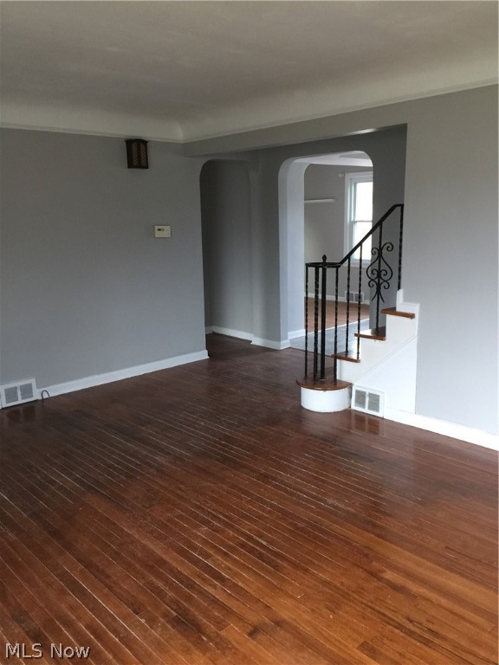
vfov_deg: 61.7
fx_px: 557
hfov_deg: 48.2
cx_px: 250
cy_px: 332
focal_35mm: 29
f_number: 2.2
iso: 64
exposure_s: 1/15
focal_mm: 4.15
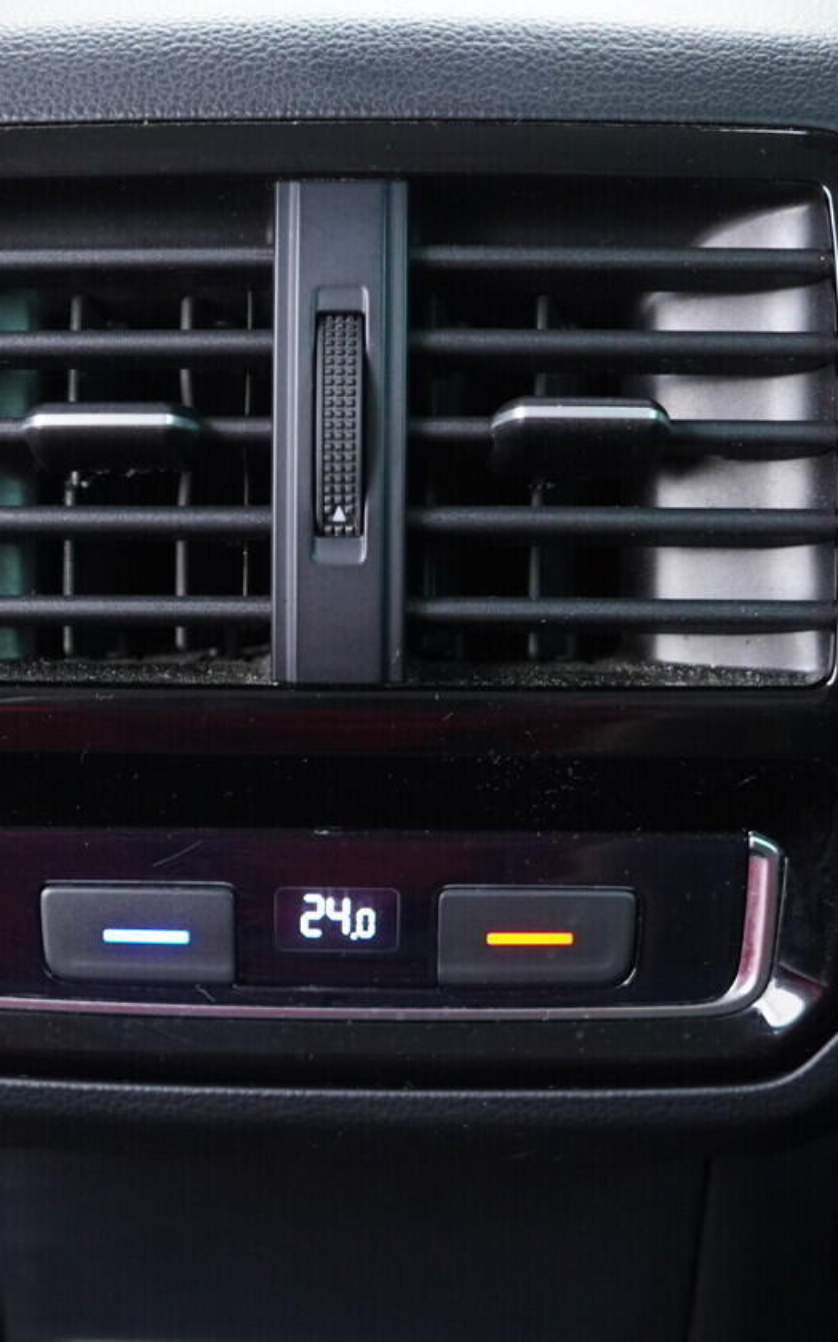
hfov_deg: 20.5
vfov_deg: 32.5
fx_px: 2303
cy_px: 625
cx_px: 269
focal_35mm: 63
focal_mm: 24
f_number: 2.8
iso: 1250
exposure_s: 1/40
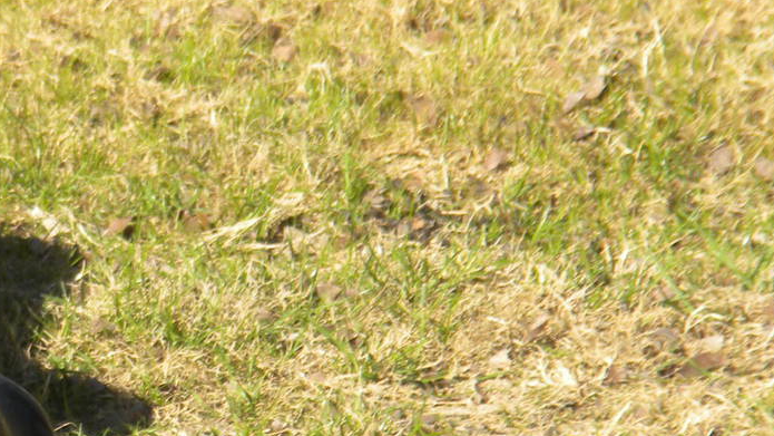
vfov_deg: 1.9
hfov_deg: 3.3
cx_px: -65
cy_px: 332
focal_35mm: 652
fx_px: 13382
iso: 72
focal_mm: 46.2
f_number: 5.3
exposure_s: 1/265
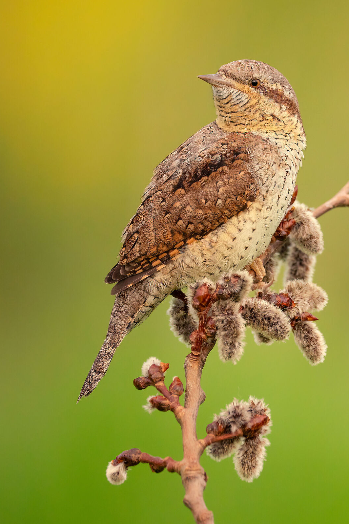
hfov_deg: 1.6
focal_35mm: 866
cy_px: 262
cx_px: 321
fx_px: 12592
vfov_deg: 2.4
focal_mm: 576
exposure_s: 1/800
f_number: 6.3
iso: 1600
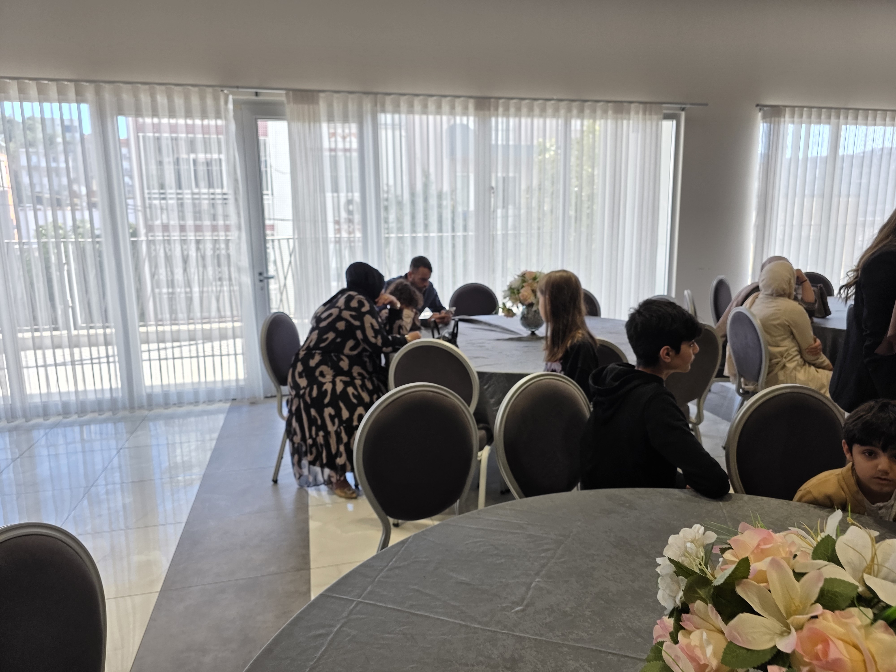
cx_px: 448
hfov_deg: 73.9
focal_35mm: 23
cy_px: 336
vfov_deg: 58.9
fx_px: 595
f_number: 1.7
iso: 40
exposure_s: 1/100
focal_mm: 6.3
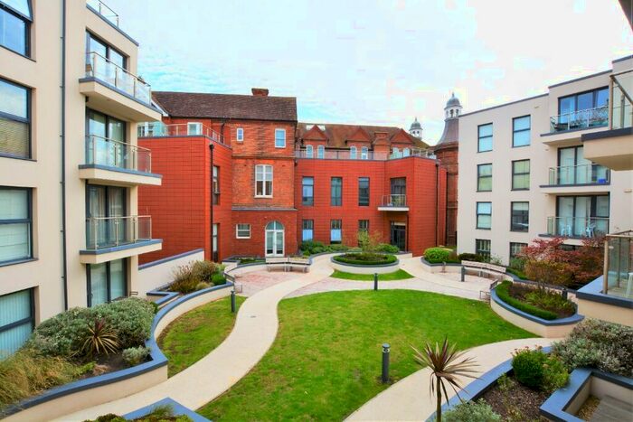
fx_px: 264
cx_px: 316
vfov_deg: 77.4
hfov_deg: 100.4
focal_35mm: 15
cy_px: 211
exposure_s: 1/60
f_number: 11
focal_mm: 10
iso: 125
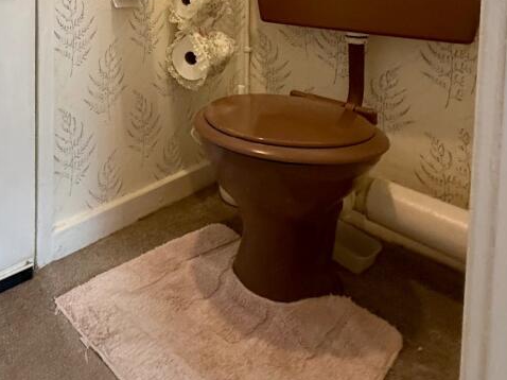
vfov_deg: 40.4
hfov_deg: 54.6
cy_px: -7
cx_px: 81
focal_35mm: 30
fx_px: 439
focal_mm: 2.22
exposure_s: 1/100
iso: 320
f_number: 2.2
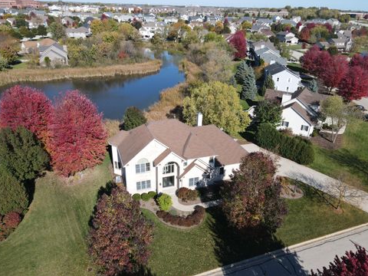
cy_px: 133
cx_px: 186
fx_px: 266
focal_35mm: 25
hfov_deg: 69.4
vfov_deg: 54.9
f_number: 2.8
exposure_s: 1/500
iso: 100
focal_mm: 4.5
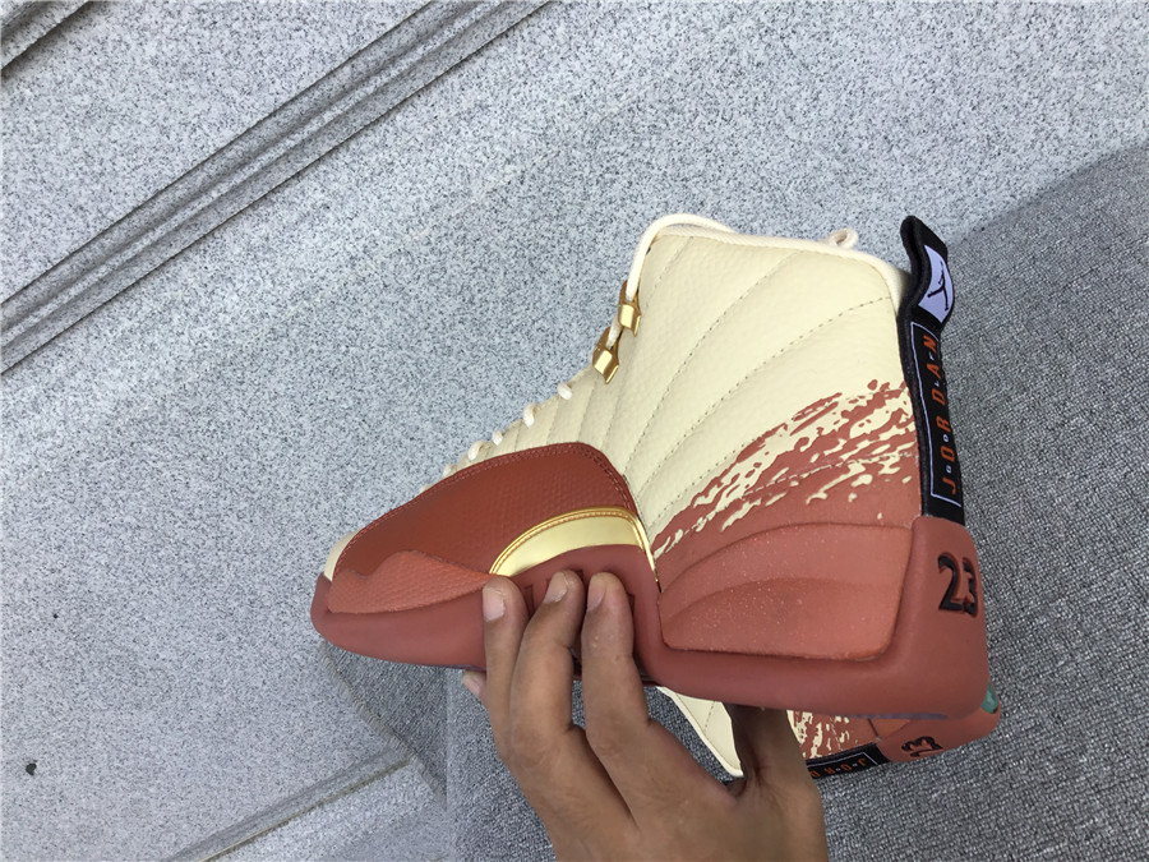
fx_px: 1029
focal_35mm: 31
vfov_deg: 45.4
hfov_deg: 58.4
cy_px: 431
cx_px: 574
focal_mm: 3.3
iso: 25
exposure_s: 1/344
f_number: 2.4
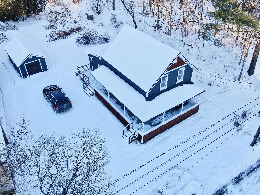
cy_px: 98
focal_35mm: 33
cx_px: 130
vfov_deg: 42.9
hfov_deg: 55.4
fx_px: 248
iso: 100
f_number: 3.2
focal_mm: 5.57
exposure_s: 1/160
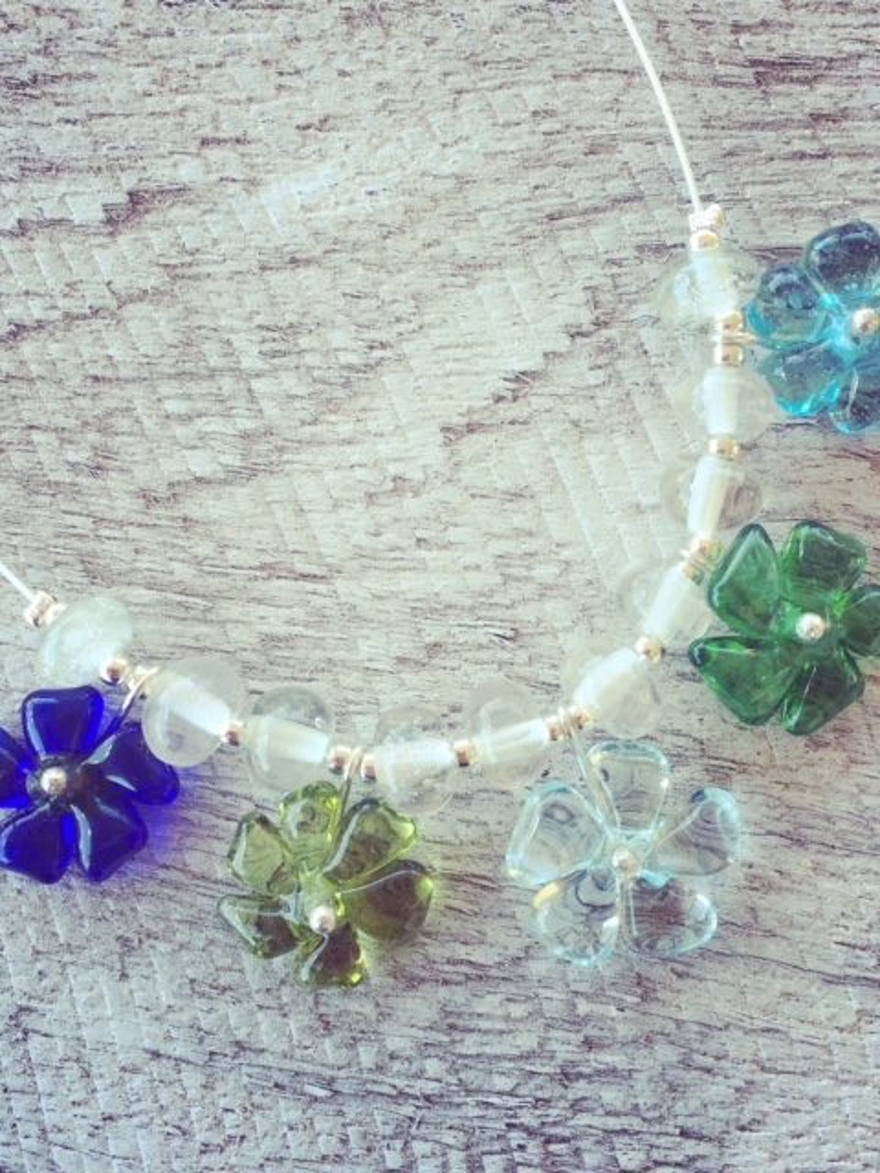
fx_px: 1322
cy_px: 586
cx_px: 440
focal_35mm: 39
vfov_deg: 47.9
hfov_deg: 36.8
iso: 32
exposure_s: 1/128
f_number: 2.2
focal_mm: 4.15
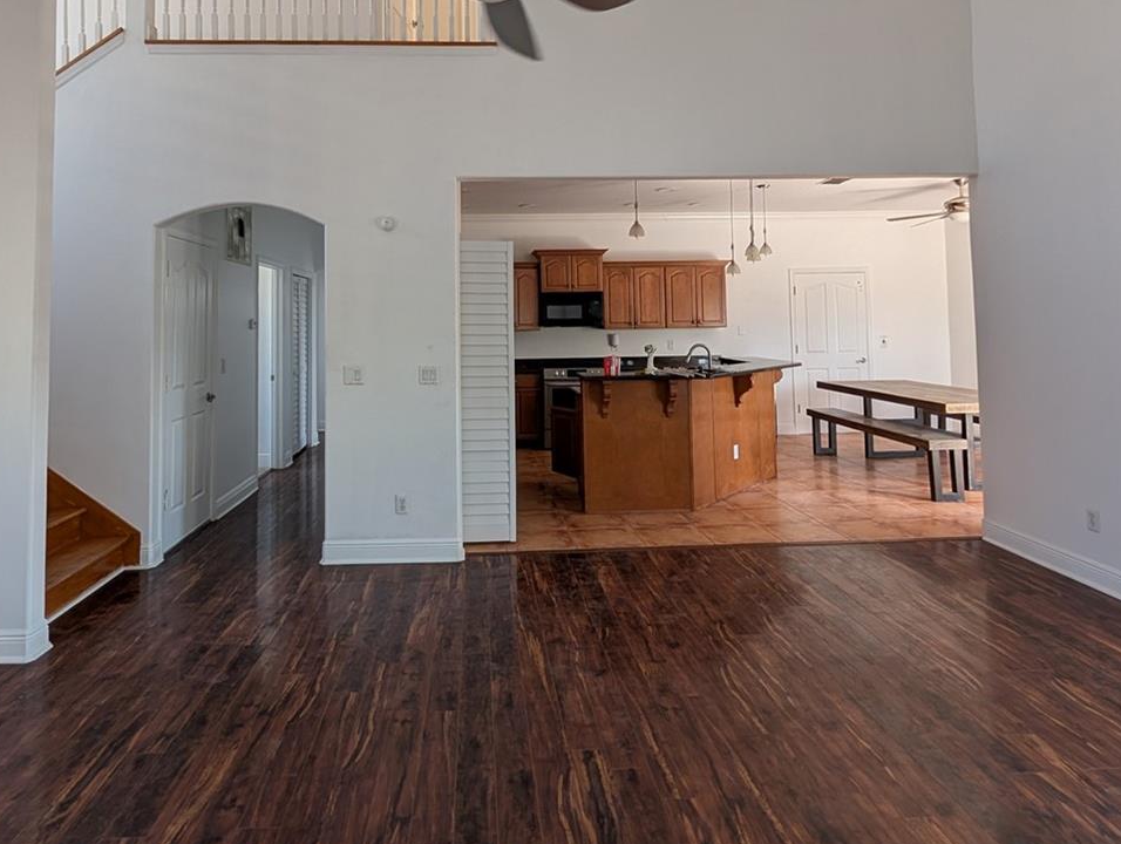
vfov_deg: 64.6
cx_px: 505
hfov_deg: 81.4
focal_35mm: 20
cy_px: 288
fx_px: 649
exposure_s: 1/167
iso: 56
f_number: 1.7
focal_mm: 2.02
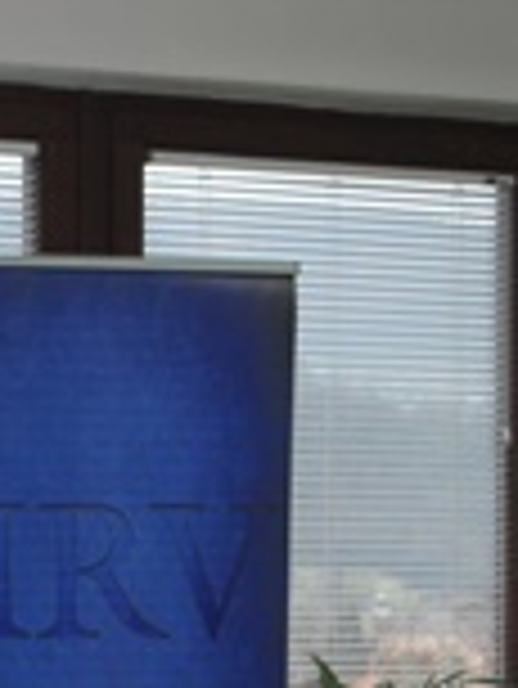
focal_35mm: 169
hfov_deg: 8.5
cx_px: -365
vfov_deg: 11.5
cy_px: 755
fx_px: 3367
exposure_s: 1/60
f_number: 4.5
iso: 200
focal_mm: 28
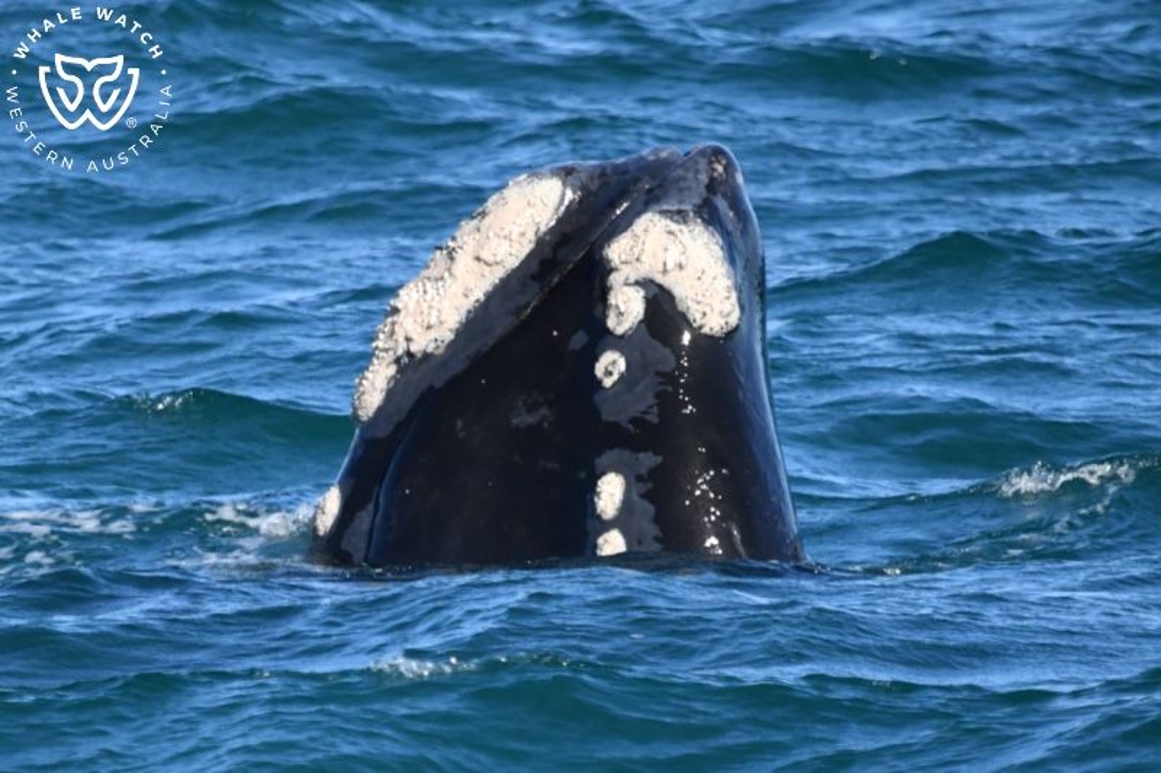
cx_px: 580
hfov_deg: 3.4
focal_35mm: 600
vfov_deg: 2.3
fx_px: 19345
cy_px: 386
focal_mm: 600
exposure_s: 1/8000
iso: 2000
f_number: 6.3
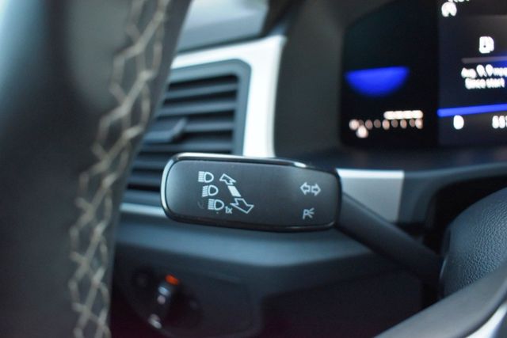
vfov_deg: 48.0
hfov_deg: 67.4
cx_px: 254
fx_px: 380
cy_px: 169
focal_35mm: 27
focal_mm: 18
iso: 1400
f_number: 3.5
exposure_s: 1/125
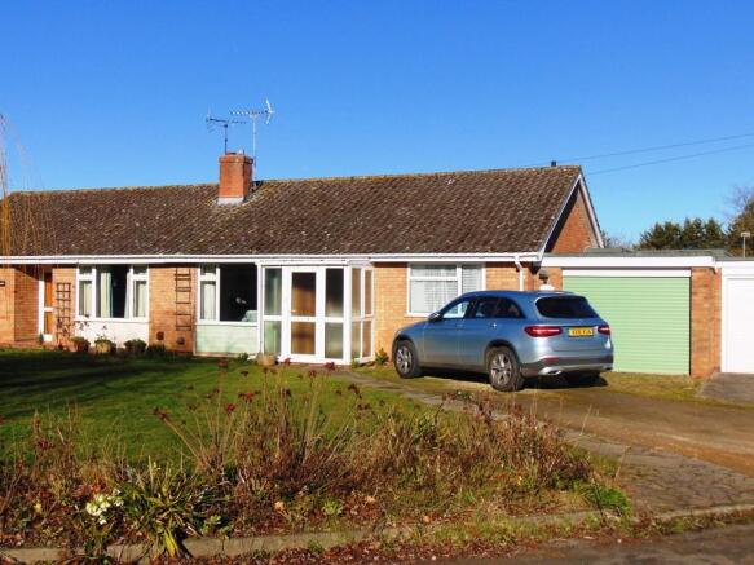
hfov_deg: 44.8
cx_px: 377
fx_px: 915
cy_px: 282
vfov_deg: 34.3
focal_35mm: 42
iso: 80
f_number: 8.7
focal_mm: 7.6
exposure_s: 1/320
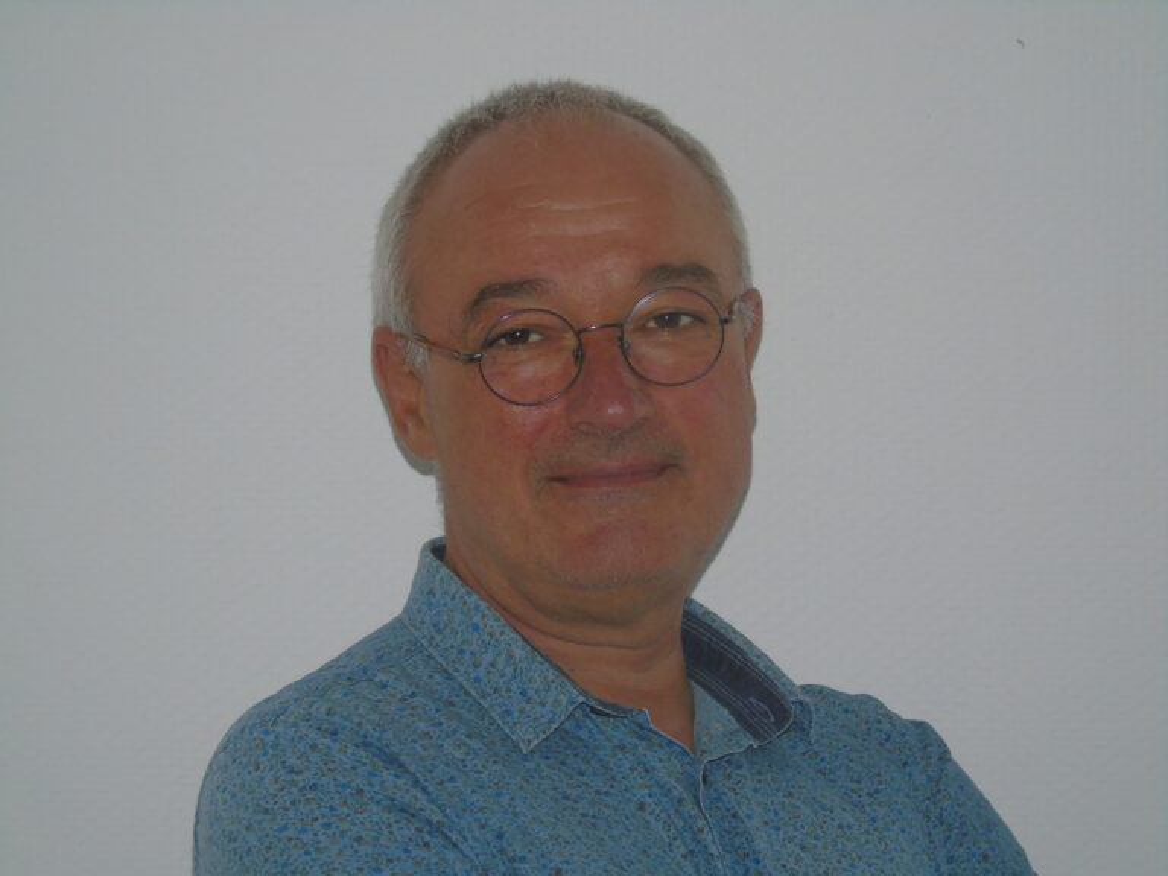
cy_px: 438
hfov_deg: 12.2
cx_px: 584
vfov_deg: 9.2
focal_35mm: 162
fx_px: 5466
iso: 200
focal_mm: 29
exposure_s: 1/60
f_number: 4.9
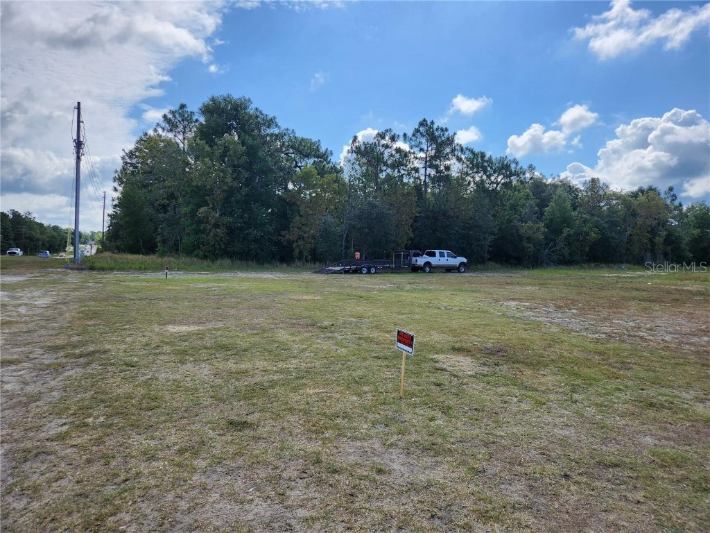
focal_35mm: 23
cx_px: 355
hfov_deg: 73.9
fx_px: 472
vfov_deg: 58.9
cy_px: 266
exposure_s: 1/2271
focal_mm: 5.4
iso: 20
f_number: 1.8
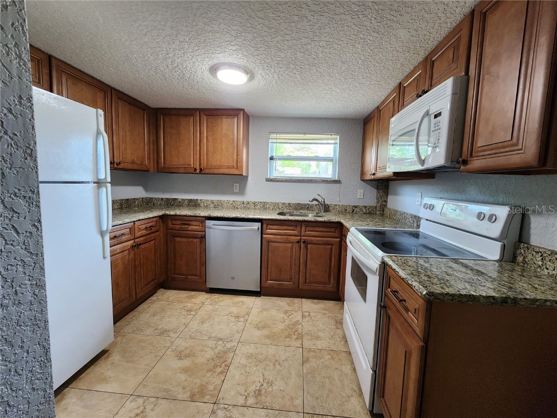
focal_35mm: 13
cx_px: 278
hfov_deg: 106.2
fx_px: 209
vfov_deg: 89.9
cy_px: 209
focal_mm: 2.2
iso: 400
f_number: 2.2
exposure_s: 1/60
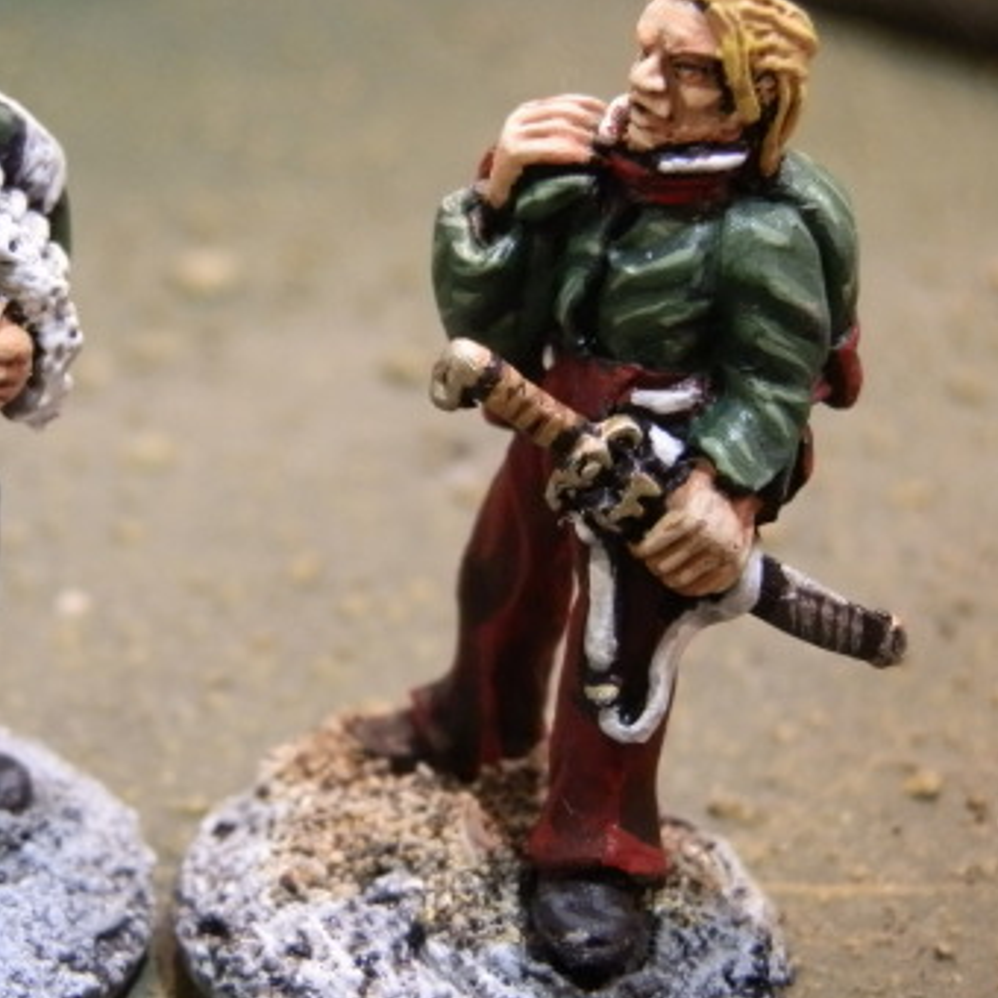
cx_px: 305
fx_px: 2773
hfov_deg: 20.3
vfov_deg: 20.4
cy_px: 446
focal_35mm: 85
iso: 400
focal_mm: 10.99
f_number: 3.7
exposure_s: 1/30
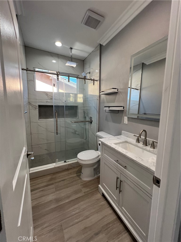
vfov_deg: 106.2
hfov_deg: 89.9
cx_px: 90
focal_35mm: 13
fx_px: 91
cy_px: 121
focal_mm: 1.57
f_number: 1.8
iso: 125
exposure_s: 1/120
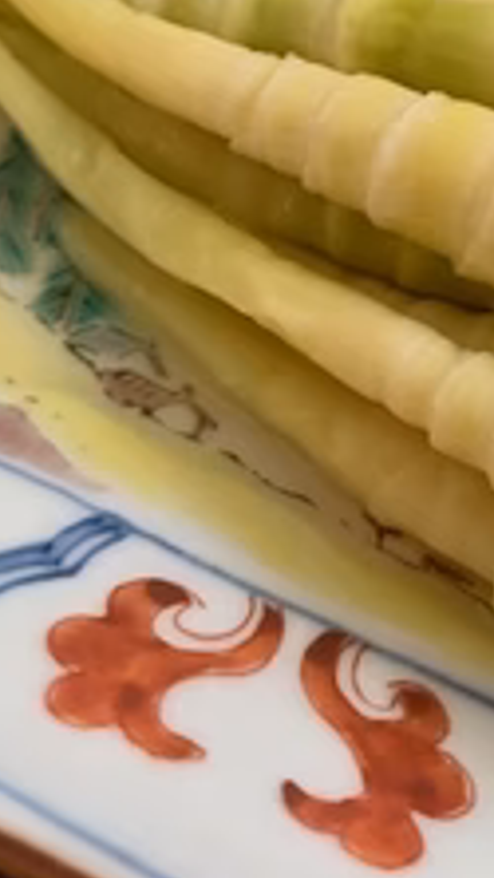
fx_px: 1187
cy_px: 154
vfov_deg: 38.8
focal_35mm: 51
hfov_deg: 22.4
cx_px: 522
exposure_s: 1/50
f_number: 1.8
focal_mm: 4.25
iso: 250
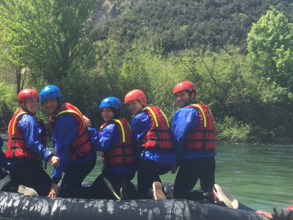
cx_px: 67
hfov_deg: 40.7
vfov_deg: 32.2
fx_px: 381
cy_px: 101
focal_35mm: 45
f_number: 2.2
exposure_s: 1/706
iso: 32
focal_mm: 4.15
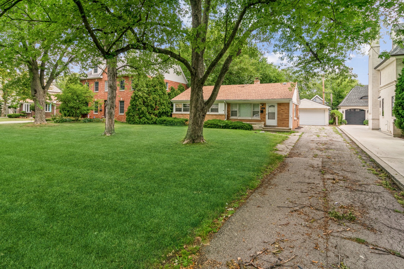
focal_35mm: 18
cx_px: 202
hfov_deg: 90.0
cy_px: 134
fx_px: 202
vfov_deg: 67.4
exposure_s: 1/80
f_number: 8
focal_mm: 12
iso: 200
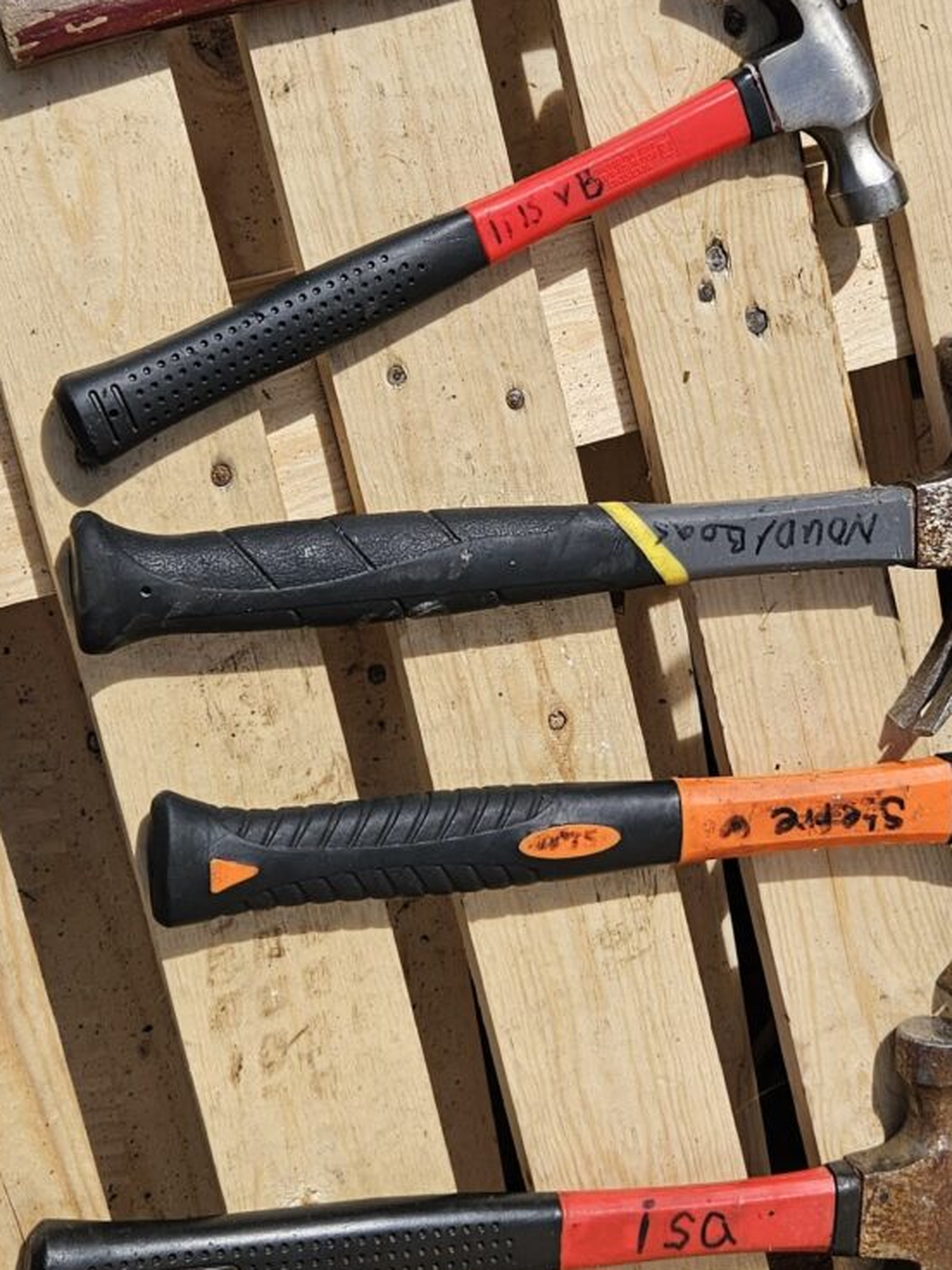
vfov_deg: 32.0
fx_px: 2200
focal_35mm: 60
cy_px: 437
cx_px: 595
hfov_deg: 24.3
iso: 25
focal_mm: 5.4
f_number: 1.8
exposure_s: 1/2929
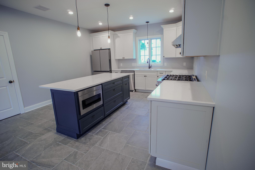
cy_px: 85
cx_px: 128
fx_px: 117
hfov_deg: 95.0
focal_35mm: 16
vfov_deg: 72.0
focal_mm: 11
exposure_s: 1/4
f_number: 7.1
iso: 100
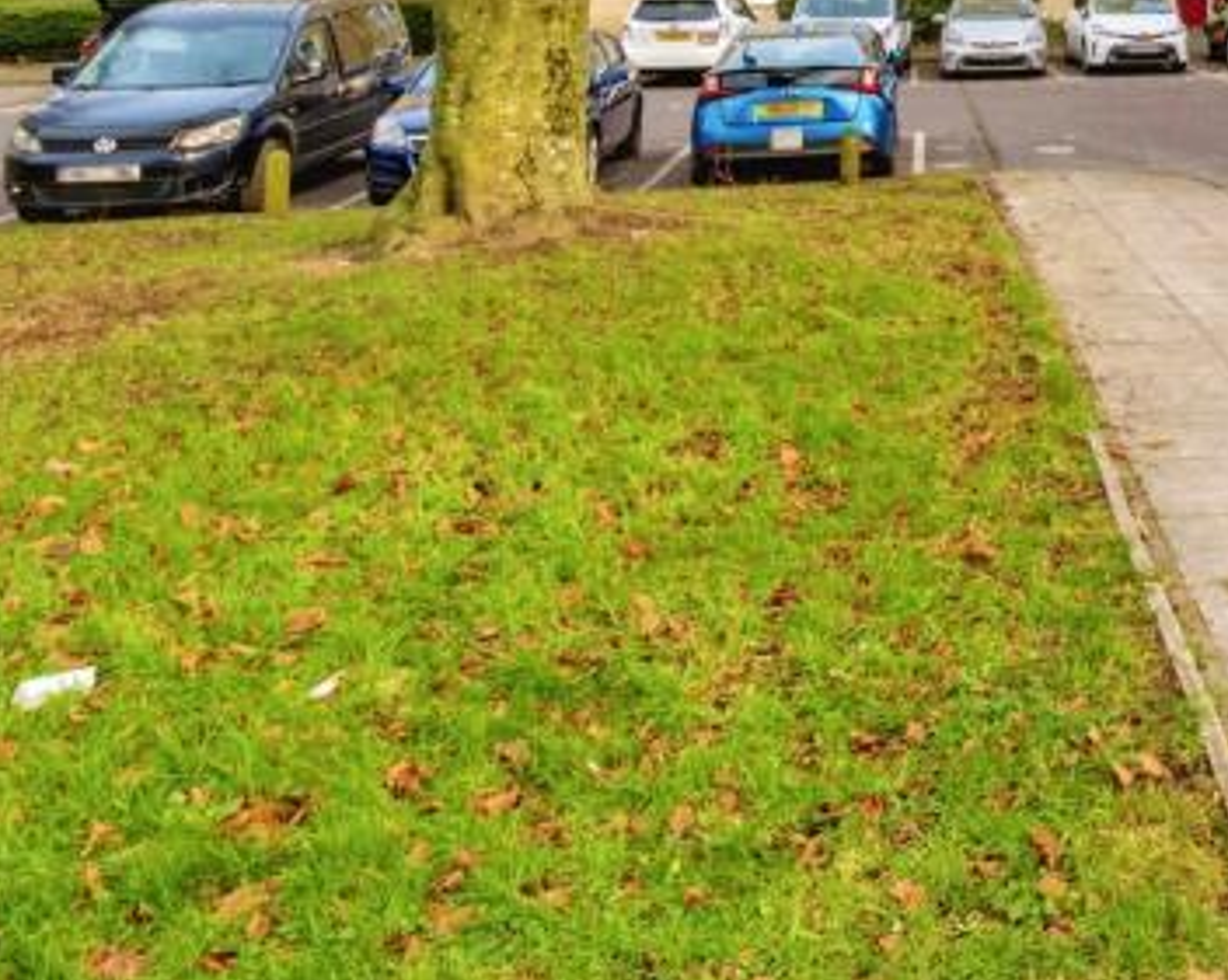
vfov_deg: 31.3
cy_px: -162
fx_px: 1489
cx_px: 1409
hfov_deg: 36.5
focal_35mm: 41
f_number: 8
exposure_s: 1/250
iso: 400
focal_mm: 10
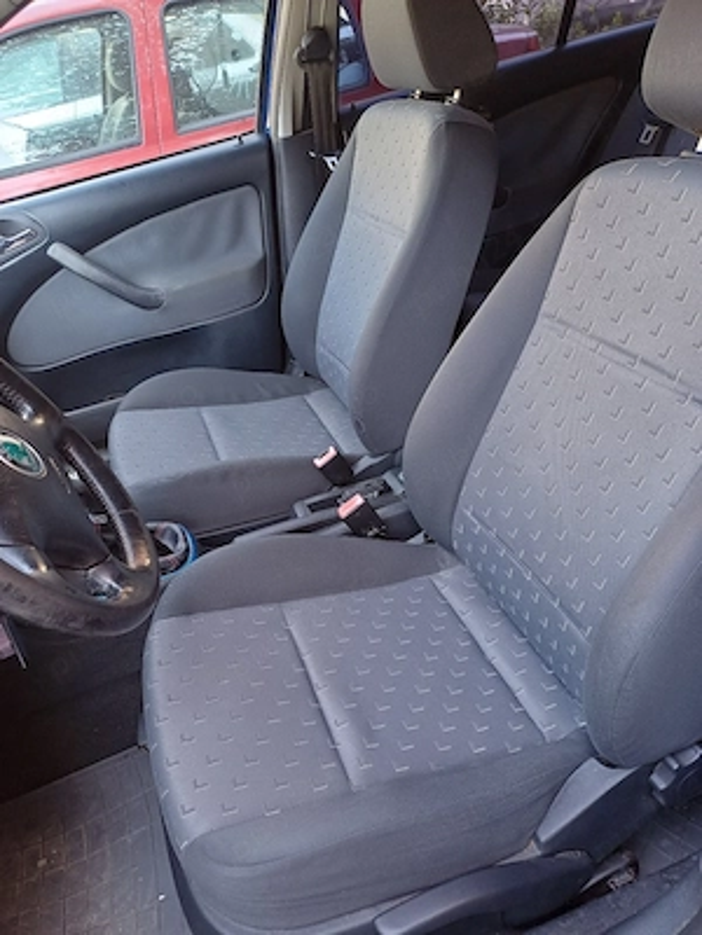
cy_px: 468
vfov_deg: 69.4
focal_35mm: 25
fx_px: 676
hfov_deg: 54.9
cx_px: 351
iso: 125
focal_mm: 4.65
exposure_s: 1/50
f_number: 1.8
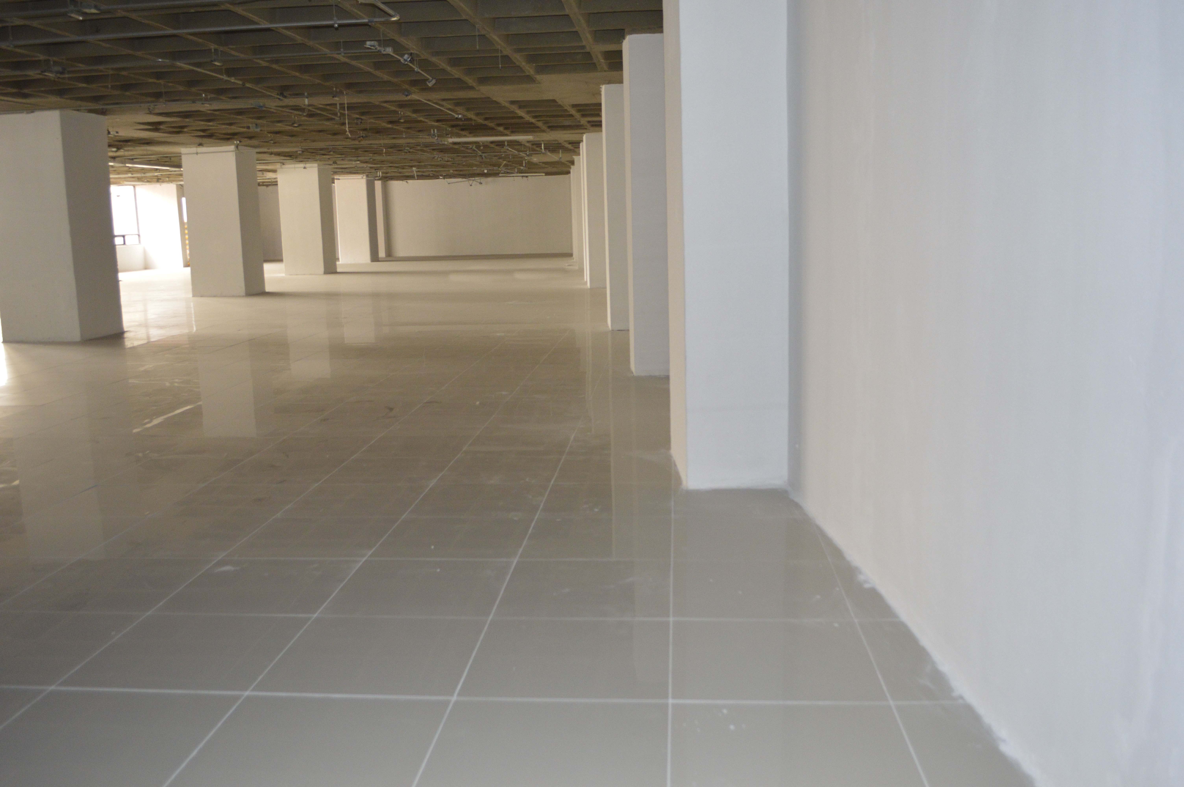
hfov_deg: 57.3
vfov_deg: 39.9
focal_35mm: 33
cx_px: 592
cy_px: 394
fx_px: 1084
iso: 900
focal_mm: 22
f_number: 3.8
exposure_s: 1/60
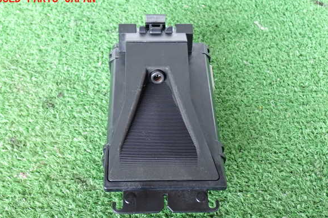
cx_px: 162
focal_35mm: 47
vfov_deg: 28.6
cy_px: 118
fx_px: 428
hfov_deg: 41.9
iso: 800
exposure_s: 1/25
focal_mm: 7.84
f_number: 2.9
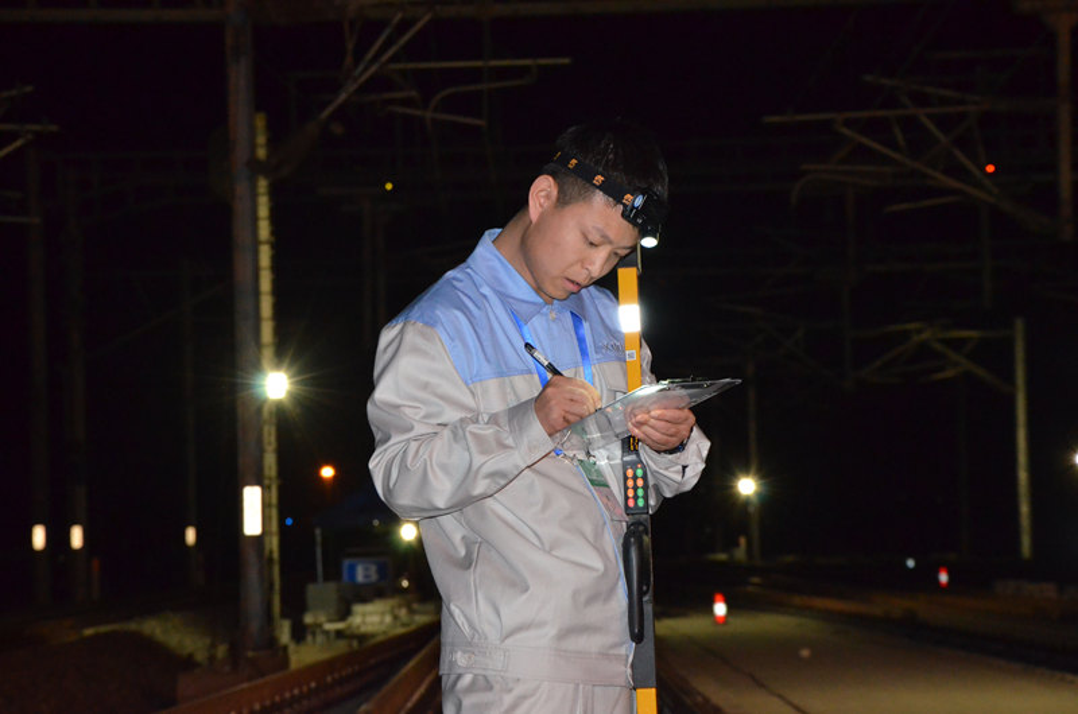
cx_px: 539
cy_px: 357
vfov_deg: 8.7
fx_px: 4707
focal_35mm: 158
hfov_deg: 13.1
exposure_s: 1/60
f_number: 10
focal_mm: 105
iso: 4000
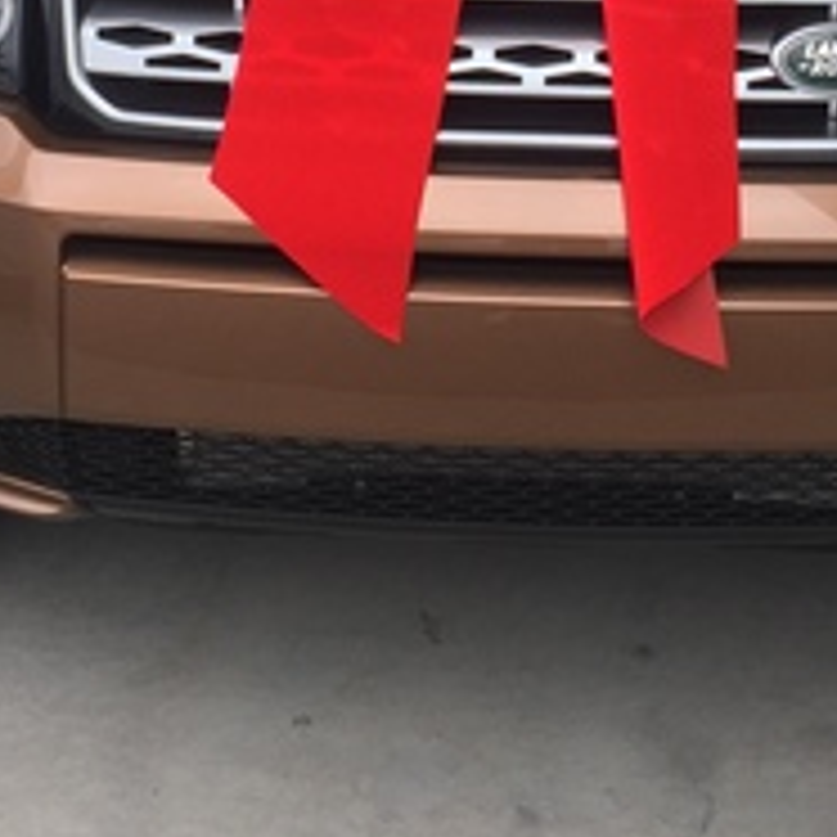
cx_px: 522
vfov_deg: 18.6
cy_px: -194
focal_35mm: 88
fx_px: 2407
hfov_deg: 19.7
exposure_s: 1/380
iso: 32
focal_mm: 4.15
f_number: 2.2
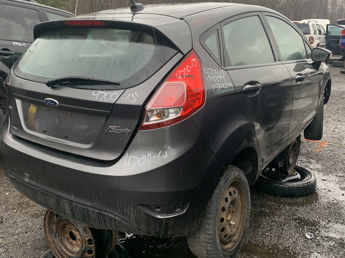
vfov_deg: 40.6
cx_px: 163
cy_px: 109
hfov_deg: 52.6
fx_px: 349
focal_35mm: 35
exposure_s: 1/79
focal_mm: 4.25
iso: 100
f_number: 1.8
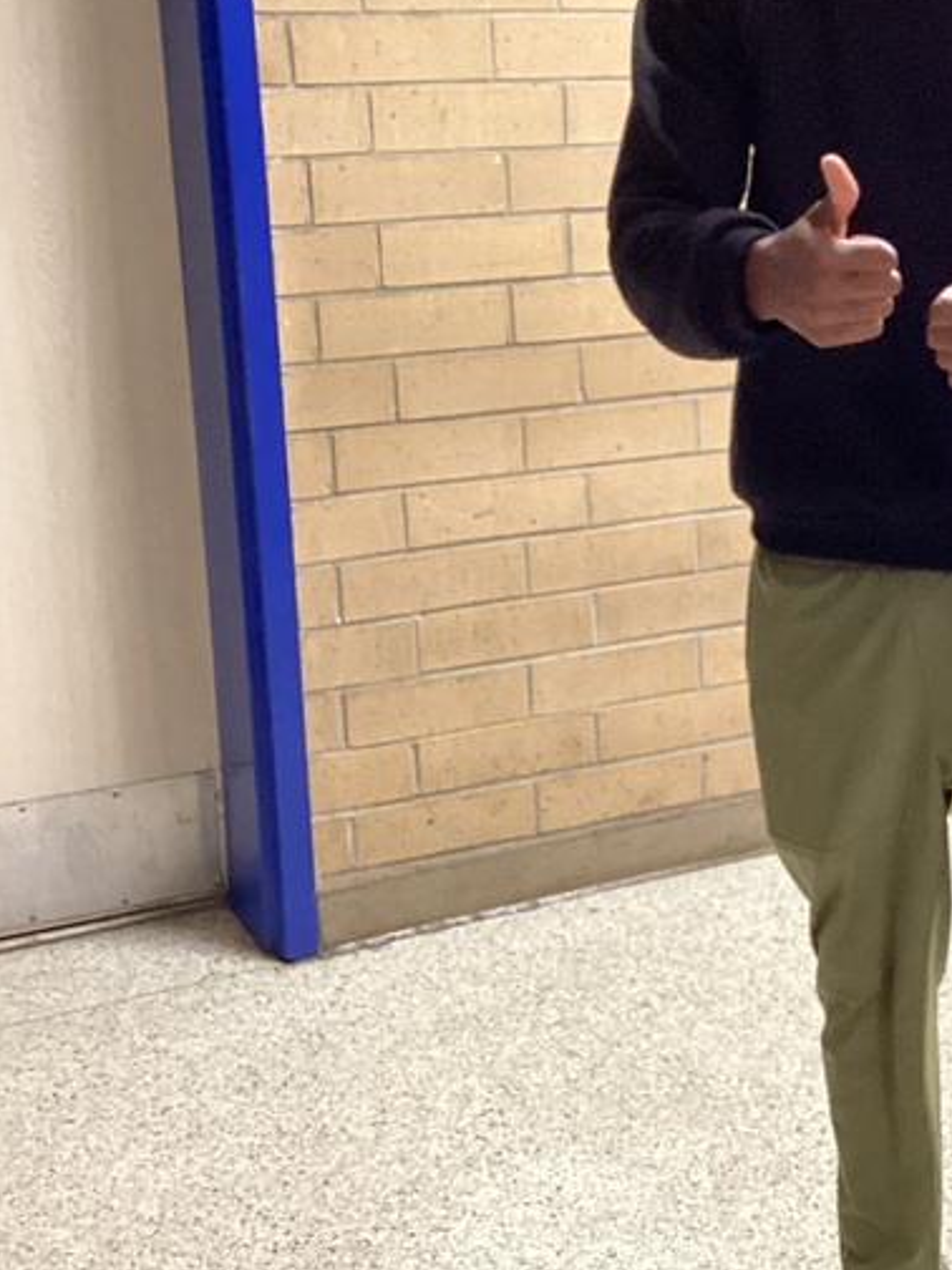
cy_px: 506
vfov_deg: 30.6
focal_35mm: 63
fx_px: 2310
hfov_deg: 22.4
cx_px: 939
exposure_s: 1/40
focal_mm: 3.3
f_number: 2.4
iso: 250
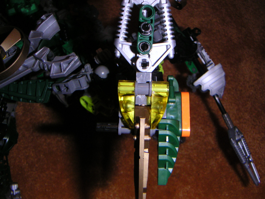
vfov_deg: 36.8
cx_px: 132
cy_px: 100
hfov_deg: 47.9
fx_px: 299
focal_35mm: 39
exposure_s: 1/45
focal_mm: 5.1
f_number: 6.7
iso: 200
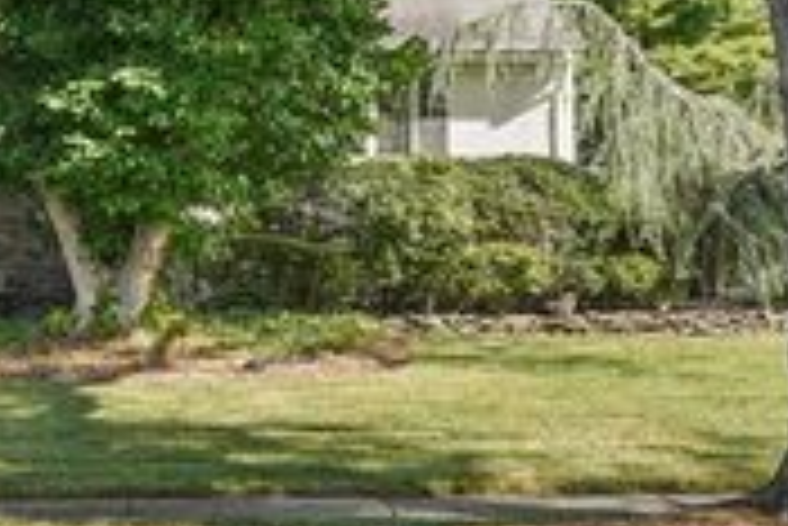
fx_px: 1753
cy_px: -169
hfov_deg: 24.6
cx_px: 77
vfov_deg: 16.1
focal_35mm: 80
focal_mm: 28
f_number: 8
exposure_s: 1/50
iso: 100
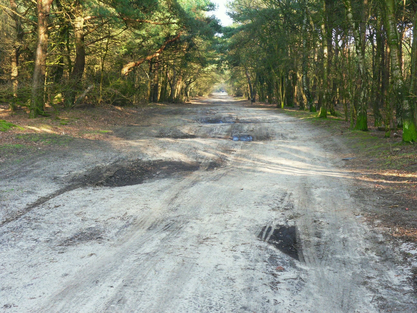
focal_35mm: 52
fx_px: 626
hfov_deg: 36.8
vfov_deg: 28.0
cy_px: 156
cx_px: 208
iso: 80
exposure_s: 1/60
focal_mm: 9.1
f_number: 4.5
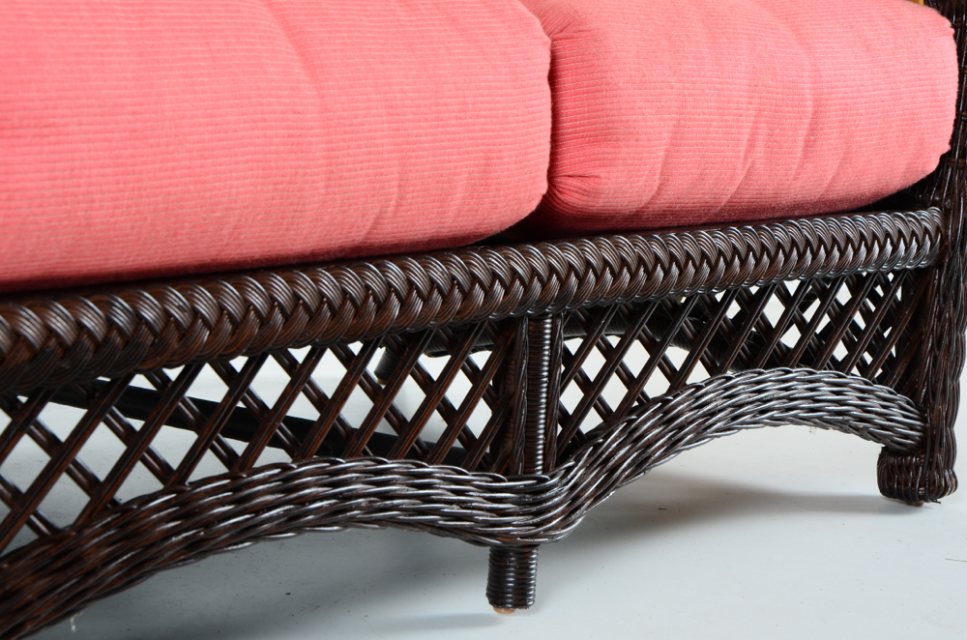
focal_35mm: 87
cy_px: 320
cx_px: 484
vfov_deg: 15.6
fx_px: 2332
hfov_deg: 23.4
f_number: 11
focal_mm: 58
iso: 160
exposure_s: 1/200
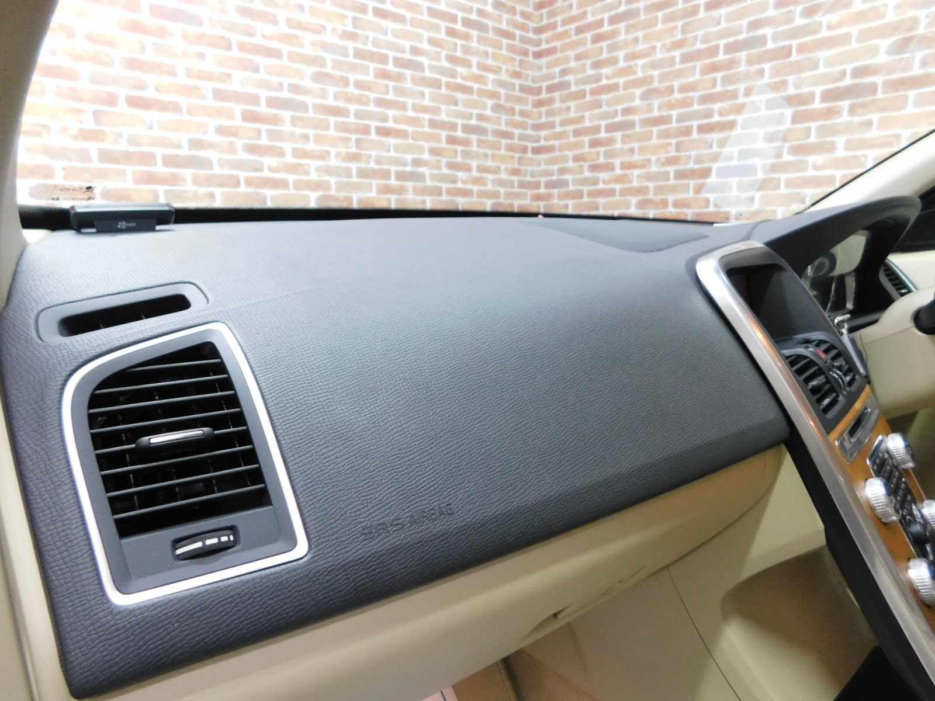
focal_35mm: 23
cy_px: 350
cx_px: 468
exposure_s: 1/20
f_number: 3
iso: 400
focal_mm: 4
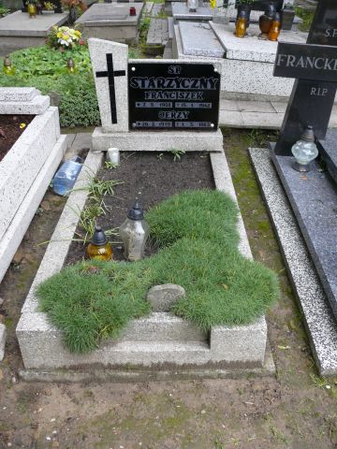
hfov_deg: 40.7
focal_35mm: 35
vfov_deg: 52.6
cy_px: 224
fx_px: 454
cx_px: 168
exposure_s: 1/80
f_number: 2.8
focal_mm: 7.4
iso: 100
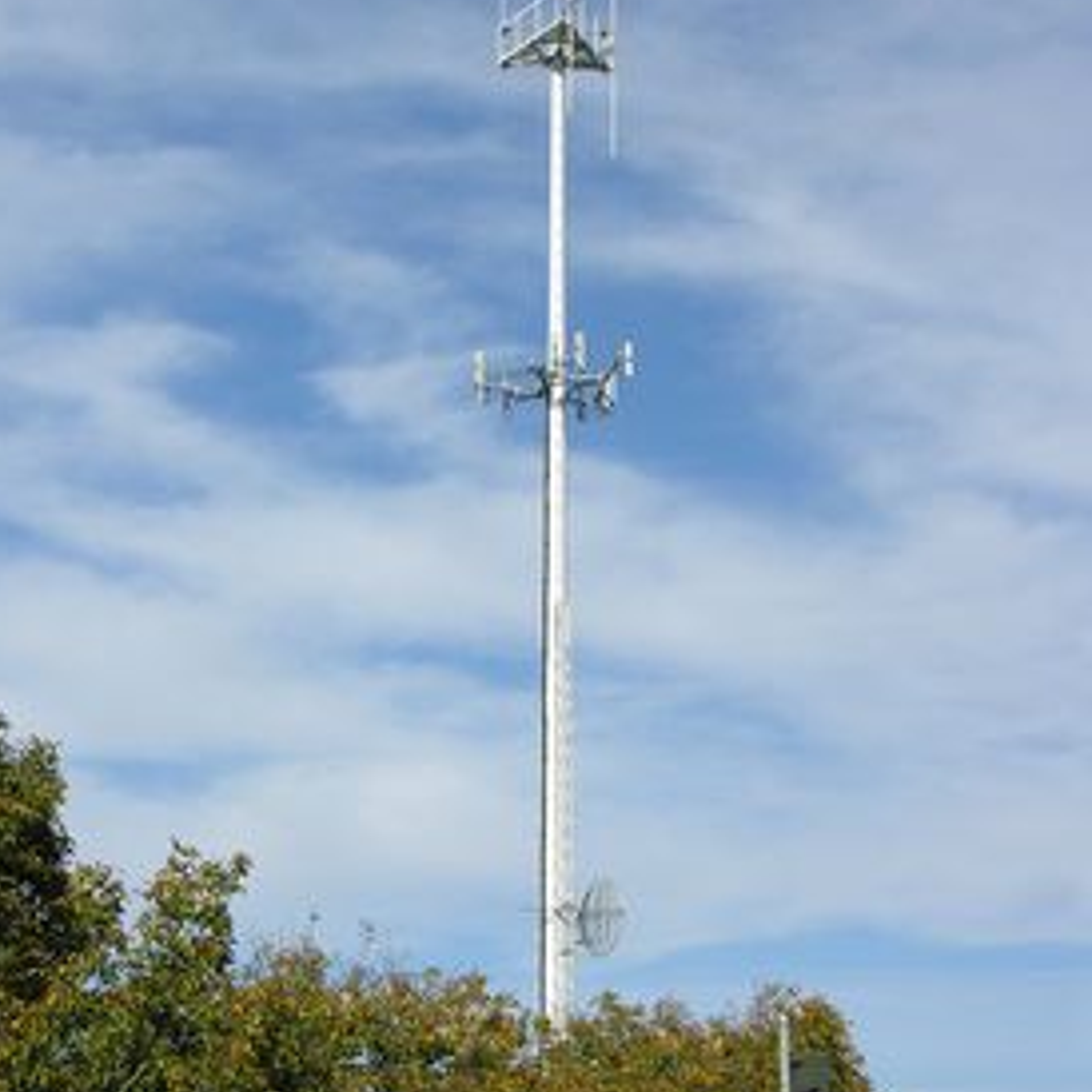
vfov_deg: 22.7
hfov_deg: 22.8
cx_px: 510
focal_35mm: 76
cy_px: 670
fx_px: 2712
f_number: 7.1
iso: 50
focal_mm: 15
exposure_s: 1/224
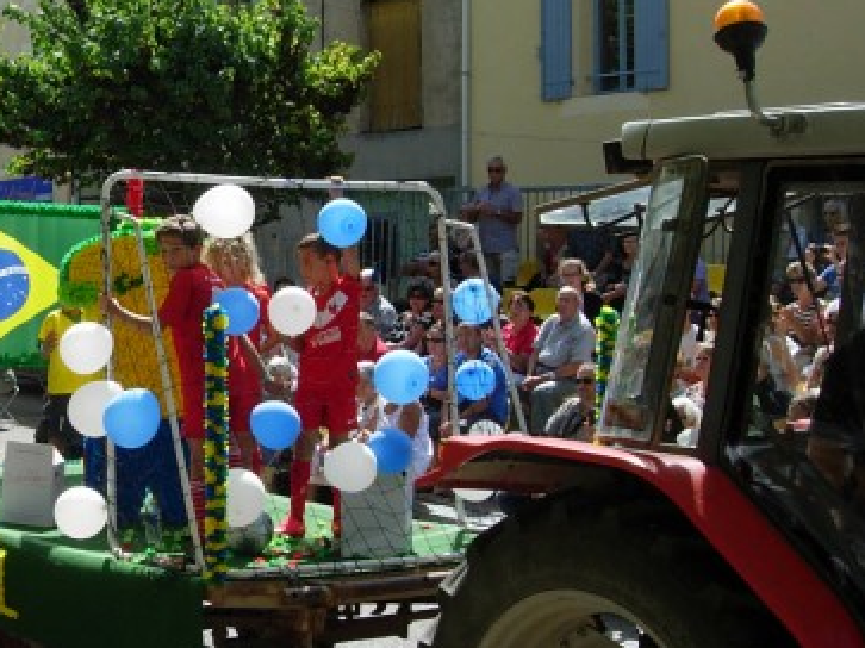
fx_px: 1674
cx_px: 119
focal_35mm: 67
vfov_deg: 21.9
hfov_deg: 28.1
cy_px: 314
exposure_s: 1/373
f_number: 4.8
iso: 64
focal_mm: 7.8
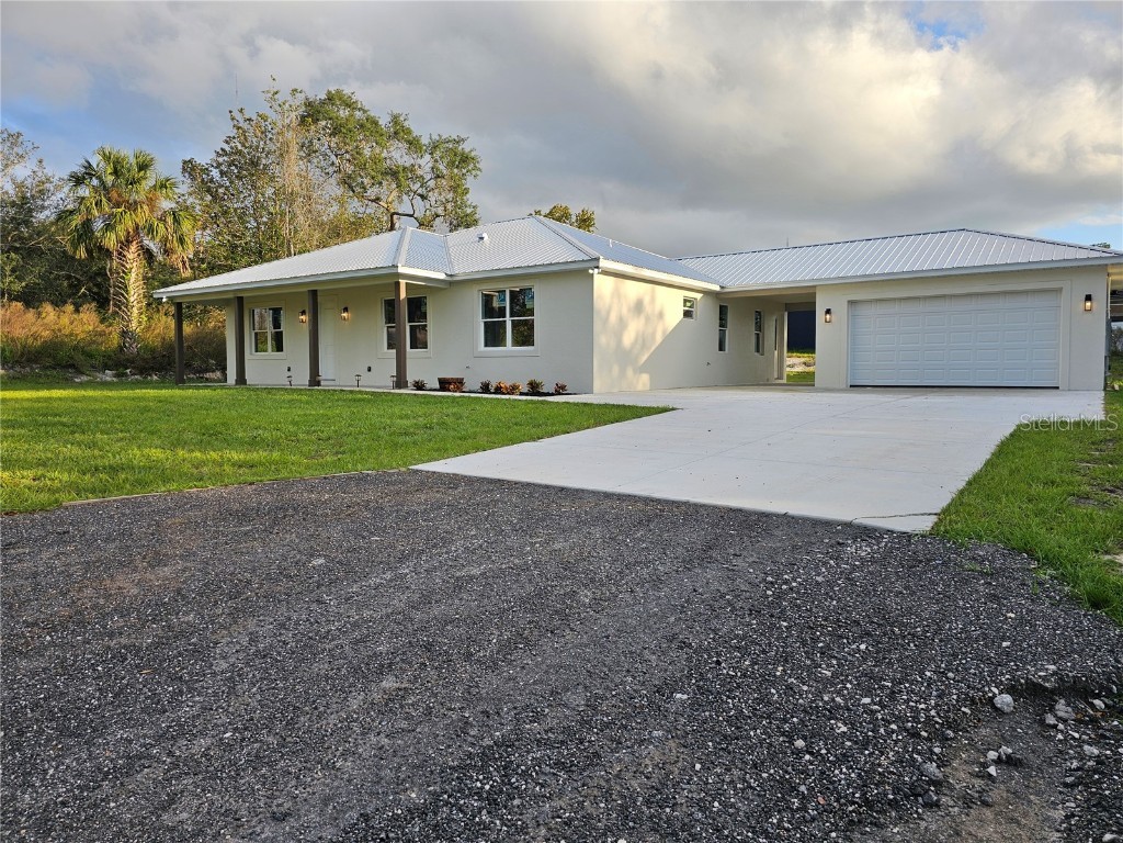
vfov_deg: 58.9
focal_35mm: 23
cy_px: 422
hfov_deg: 73.9
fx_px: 746
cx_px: 562
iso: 10
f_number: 1.7
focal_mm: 6.3
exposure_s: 1/298
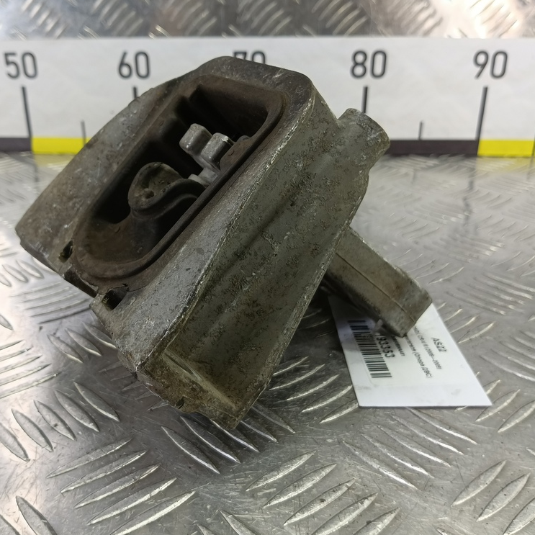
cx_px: 234
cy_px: 271
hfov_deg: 57.1
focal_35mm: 28
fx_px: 490
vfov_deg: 57.3
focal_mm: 4.11
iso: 136
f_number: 1.6
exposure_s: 1/50
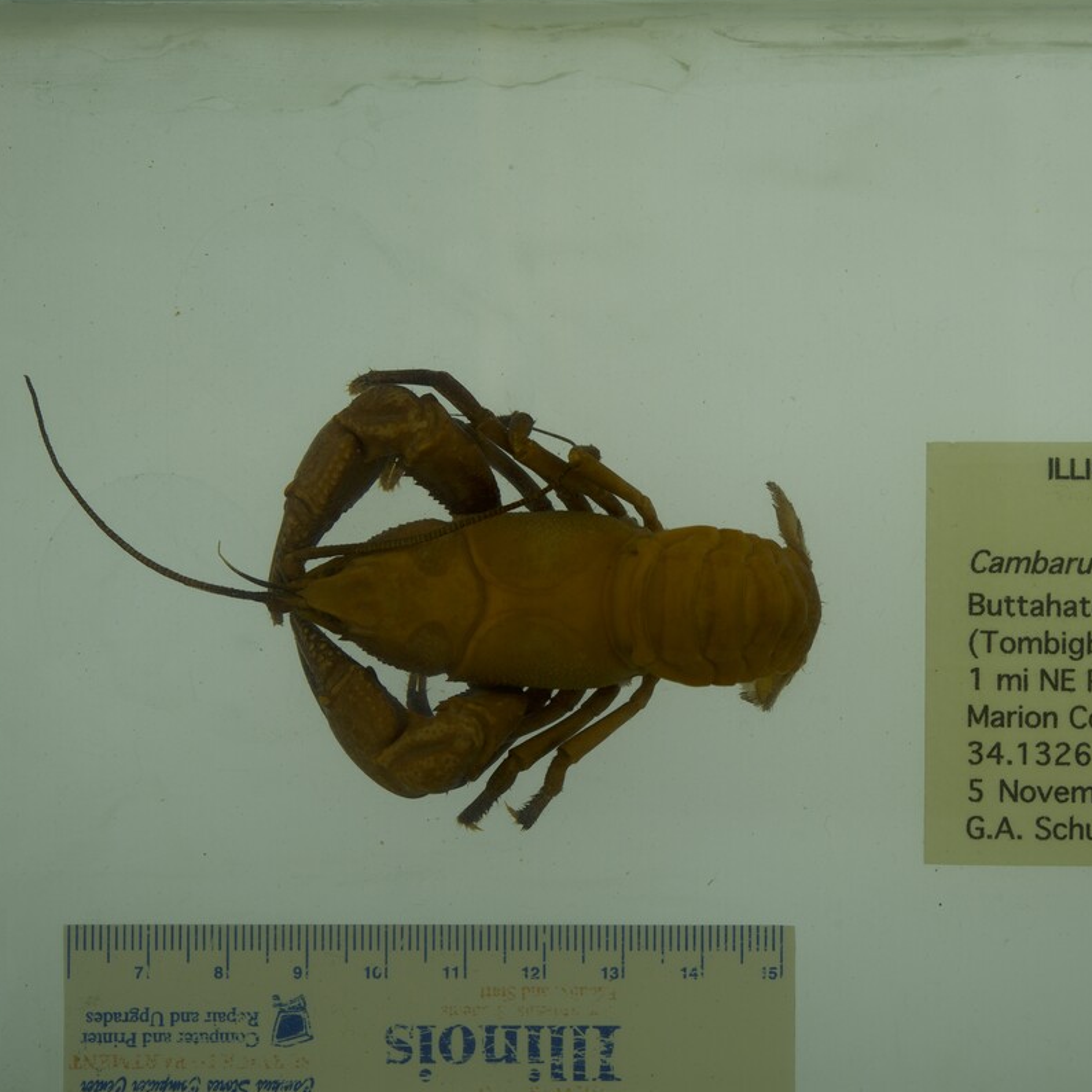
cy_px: 543
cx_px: 815
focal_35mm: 77
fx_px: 2748
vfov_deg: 22.5
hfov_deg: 22.3
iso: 100
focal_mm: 60
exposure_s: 1/160
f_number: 10
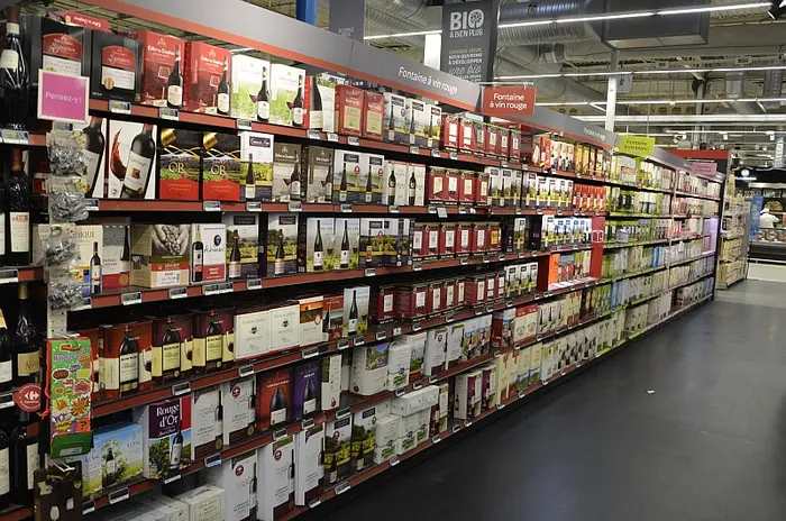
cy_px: 260
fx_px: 719
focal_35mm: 33
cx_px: 393
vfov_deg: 39.8
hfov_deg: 57.3
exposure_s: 1/60
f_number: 4
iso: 400
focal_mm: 22
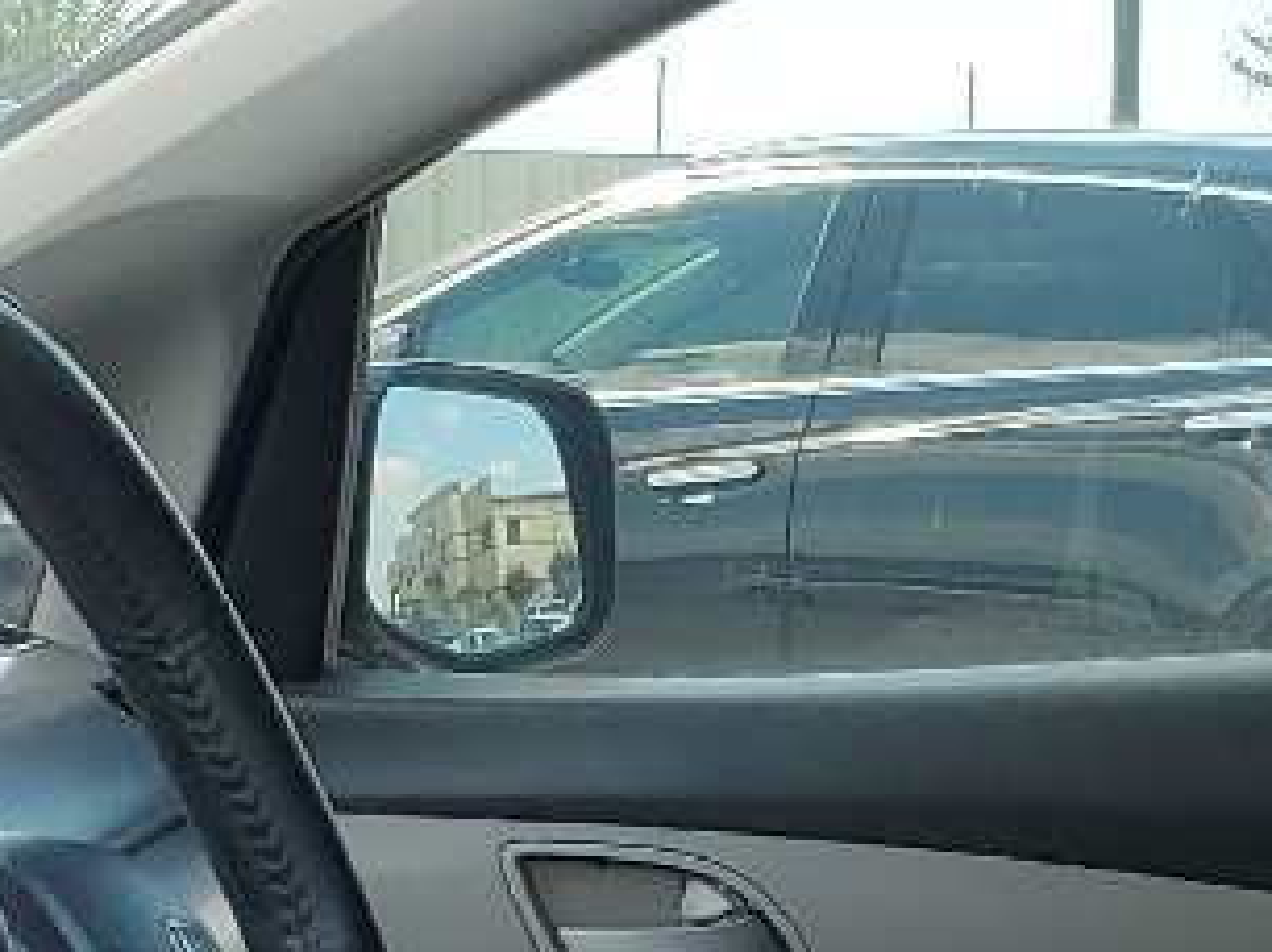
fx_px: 4994
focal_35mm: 136
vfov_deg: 10.6
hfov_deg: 14.5
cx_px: 852
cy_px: 1326
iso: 50
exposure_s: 1/769
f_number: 1.5
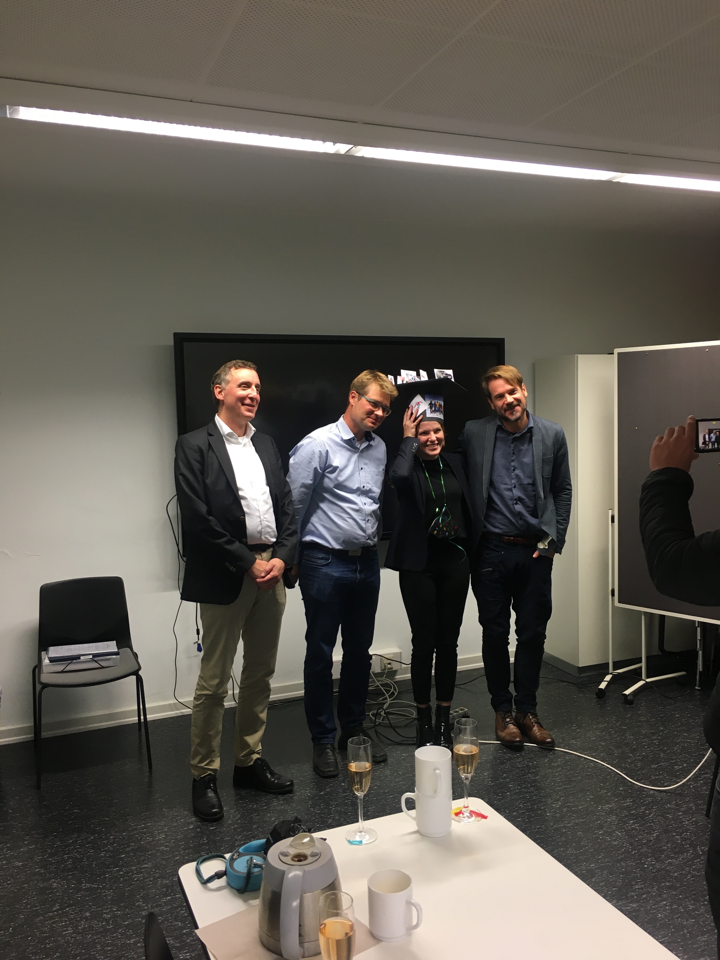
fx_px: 804
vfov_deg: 61.7
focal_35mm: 29
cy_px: 480
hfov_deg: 48.2
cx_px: 360
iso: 40
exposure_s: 1/33
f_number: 2.2
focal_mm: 4.15
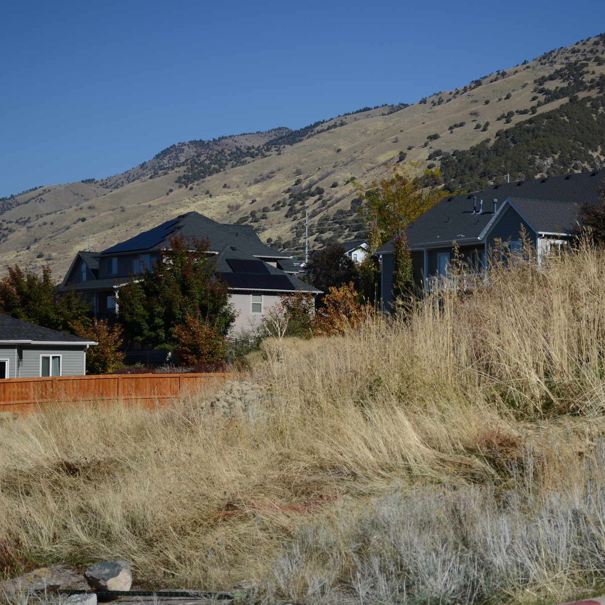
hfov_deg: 19.9
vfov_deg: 20.0
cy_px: 303
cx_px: 414
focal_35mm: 87
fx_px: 1713
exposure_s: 1/1600
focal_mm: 45
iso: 100
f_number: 4.5
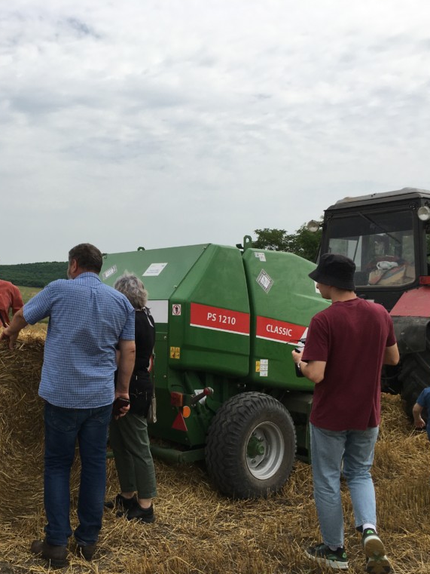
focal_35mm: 39
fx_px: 646
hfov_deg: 36.0
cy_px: 286
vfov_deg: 47.9
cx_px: 111
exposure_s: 1/2137
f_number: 2.2
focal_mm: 4.15
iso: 25
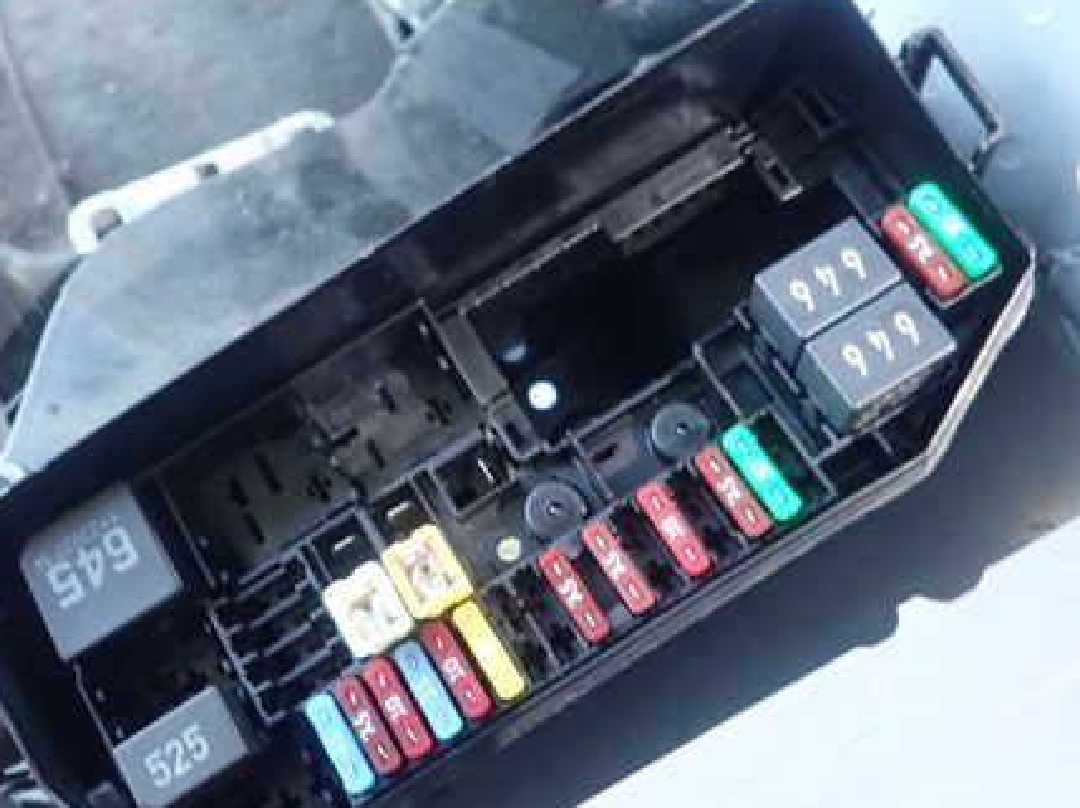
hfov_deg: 52.6
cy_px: 418
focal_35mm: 35
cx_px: 486
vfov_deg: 40.6
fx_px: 1091
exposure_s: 1/8
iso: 800
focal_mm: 4.5
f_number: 2
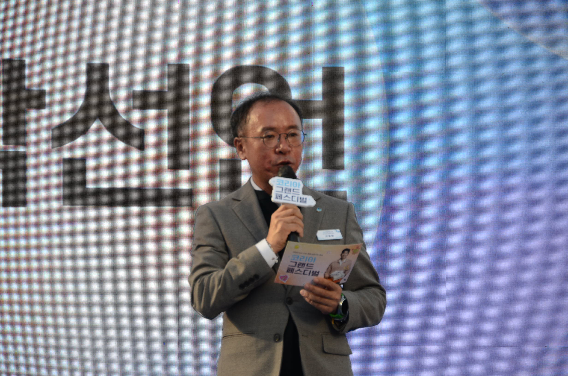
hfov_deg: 7.9
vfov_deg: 5.2
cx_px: 284
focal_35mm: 262
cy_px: 188
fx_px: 4133
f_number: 6.3
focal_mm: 175
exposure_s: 1/800
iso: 640
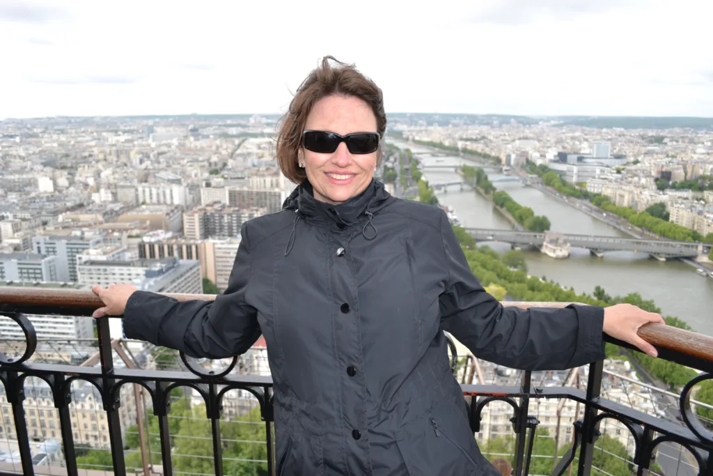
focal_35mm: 27
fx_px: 535
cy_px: 238
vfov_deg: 47.9
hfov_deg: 67.4
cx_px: 356
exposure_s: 1/200
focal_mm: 18
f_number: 5
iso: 100
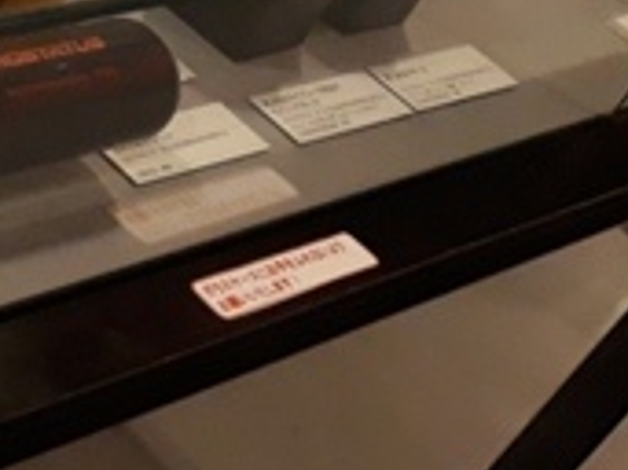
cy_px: 33
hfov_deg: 16.3
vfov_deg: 14.5
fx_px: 1831
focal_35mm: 101
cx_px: -507
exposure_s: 1/24
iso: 400
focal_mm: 3.71
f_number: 1.7
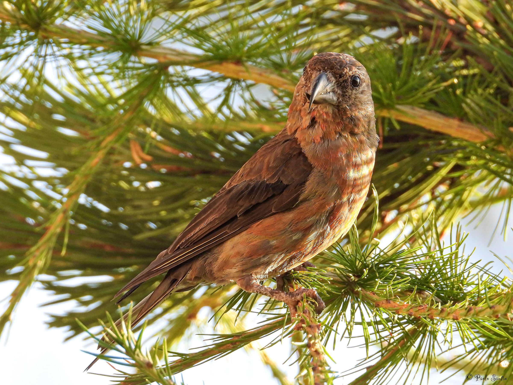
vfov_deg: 1.7
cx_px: 256
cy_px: 192
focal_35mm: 860
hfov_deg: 2.3
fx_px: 12745
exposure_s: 1/250
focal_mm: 155
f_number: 5.6
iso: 400
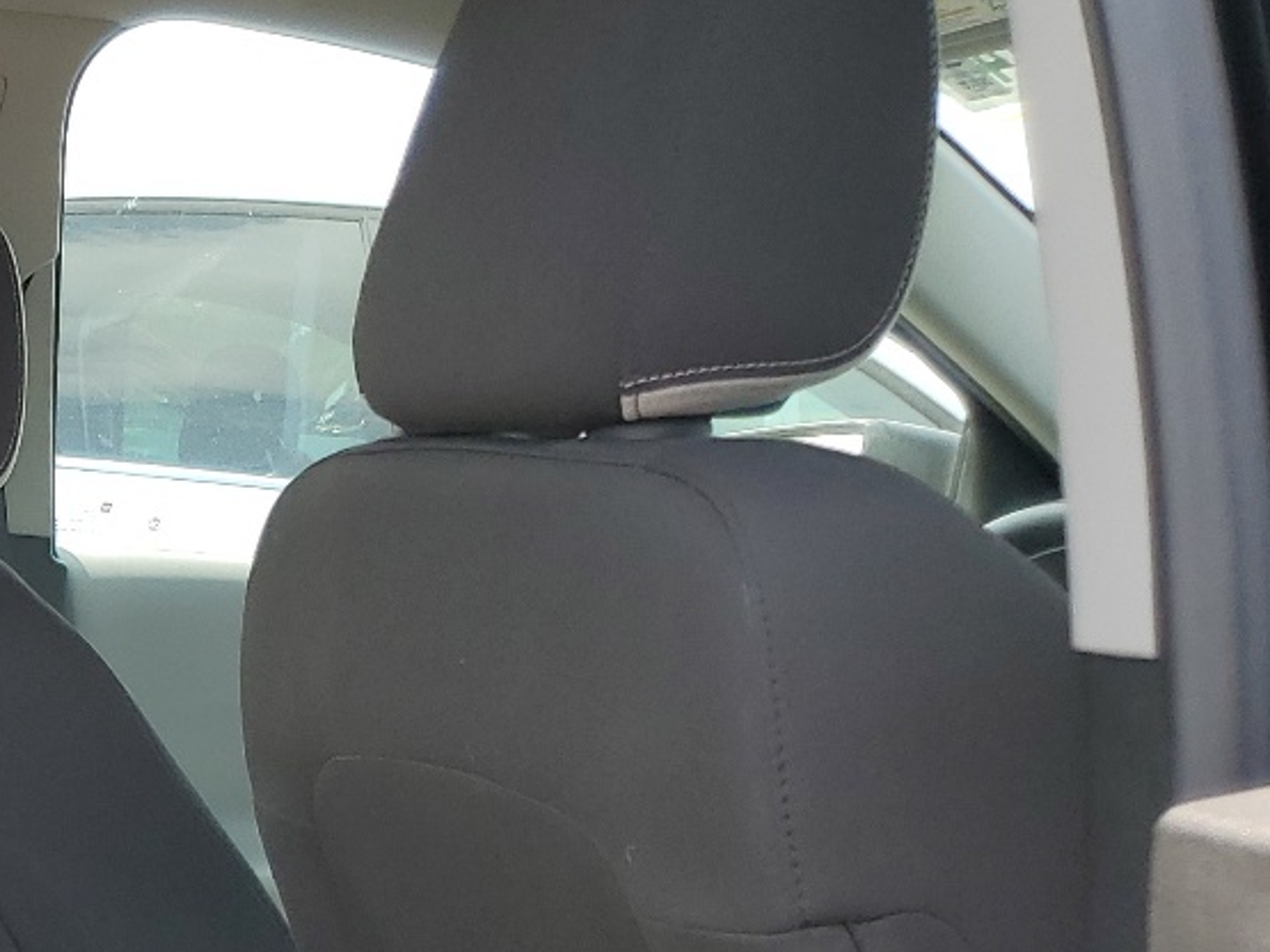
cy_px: 1181
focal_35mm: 75
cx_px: -542
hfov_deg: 22.2
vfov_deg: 18.5
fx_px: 2751
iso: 50
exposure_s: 1/526
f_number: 1.5
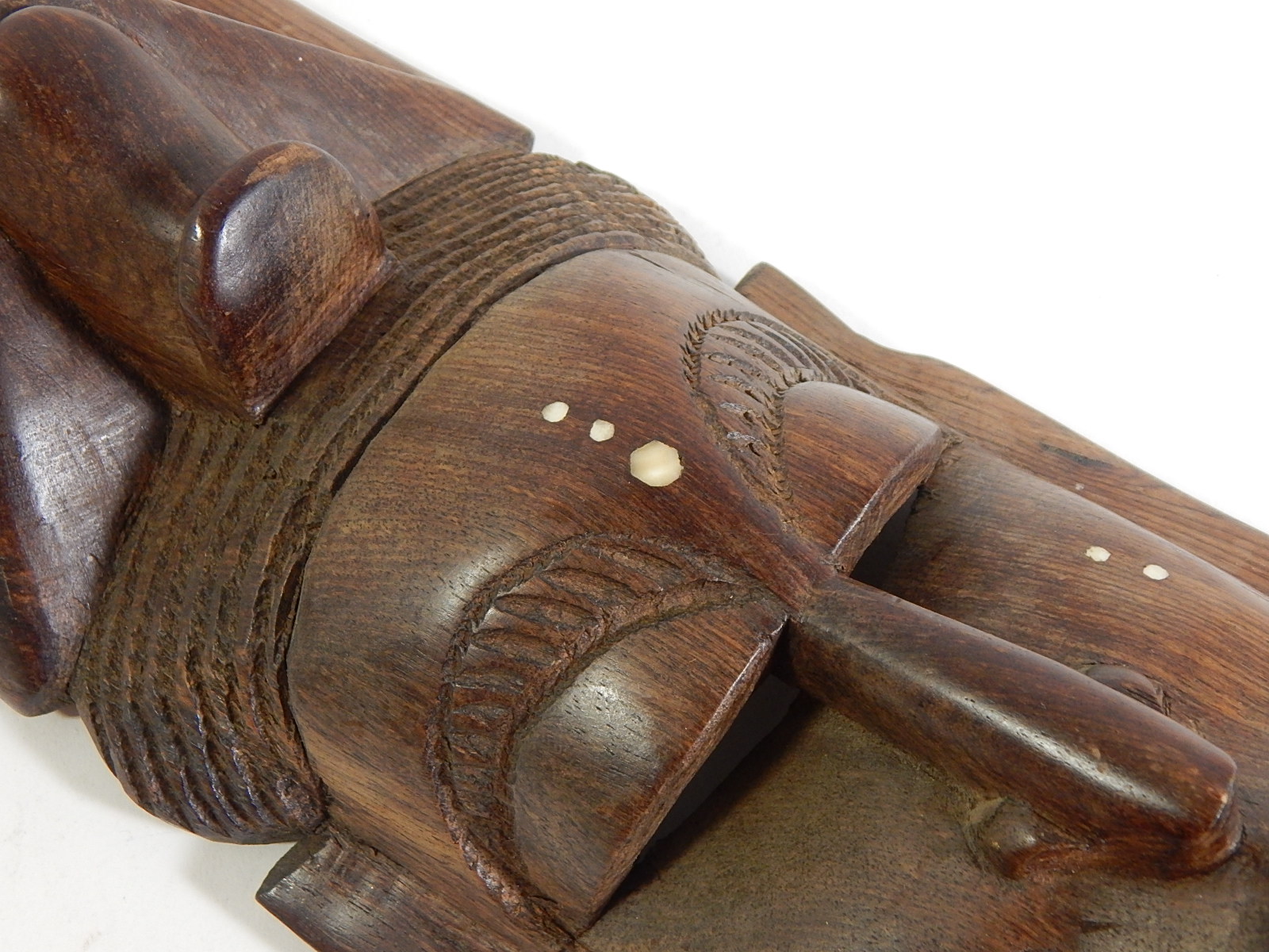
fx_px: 1576
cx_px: 634
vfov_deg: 33.6
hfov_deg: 43.9
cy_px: 476
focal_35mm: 43
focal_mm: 7.7
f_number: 3.6
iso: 360
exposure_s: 1/30
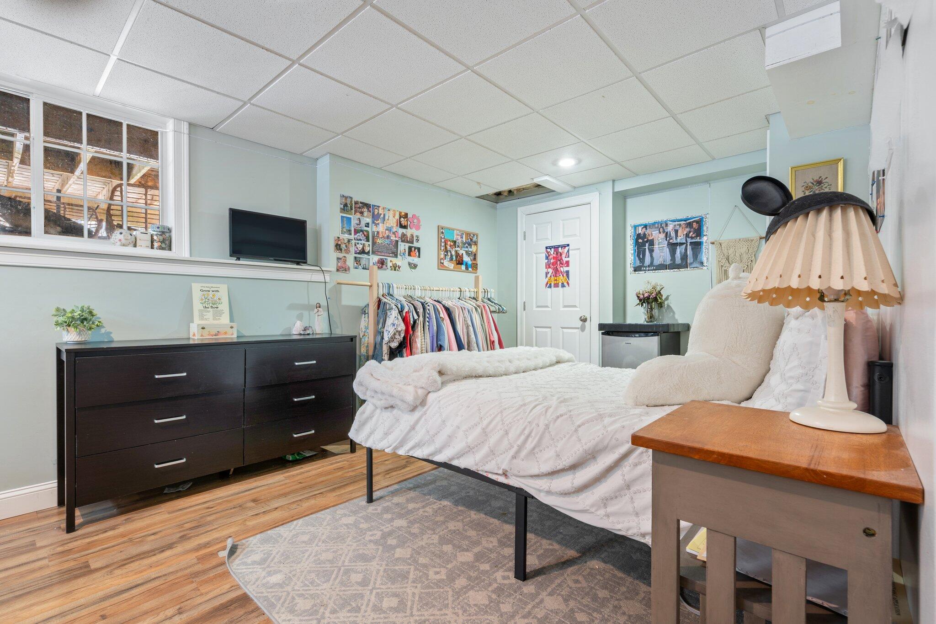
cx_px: 468
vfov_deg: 73.7
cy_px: 312
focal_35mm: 16
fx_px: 416
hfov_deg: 96.7
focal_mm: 16
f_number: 9
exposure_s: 3.2
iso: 125
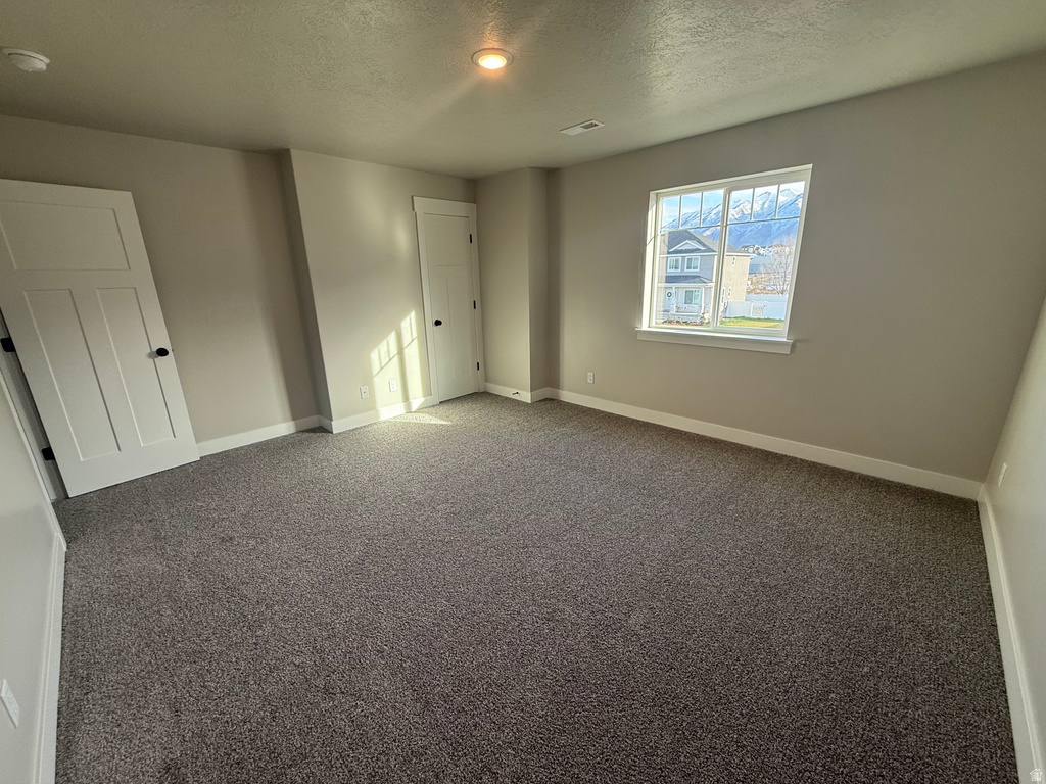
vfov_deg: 85.7
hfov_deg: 102.1
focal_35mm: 14
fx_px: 423
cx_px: 523
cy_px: 392
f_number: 2.2
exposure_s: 1/120
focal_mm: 2.22
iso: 100
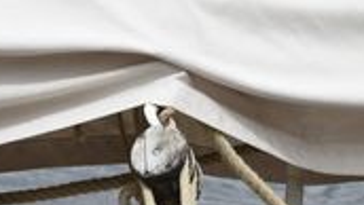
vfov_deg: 3.8
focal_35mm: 319
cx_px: 538
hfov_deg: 6.7
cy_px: 465
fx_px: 3081
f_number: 8
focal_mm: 50
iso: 64
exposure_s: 1/250
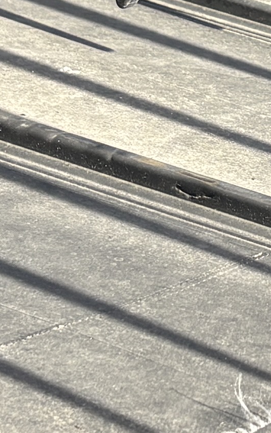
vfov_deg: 11.2
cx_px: 454
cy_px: -2
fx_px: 2197
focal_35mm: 186
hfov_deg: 6.9
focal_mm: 5.96
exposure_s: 1/1048
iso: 50
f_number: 1.6
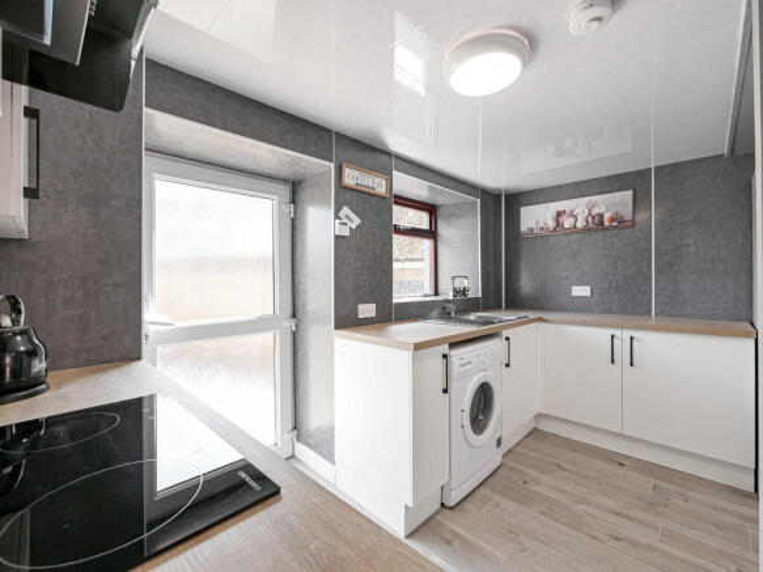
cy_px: 286
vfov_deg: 85.7
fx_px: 309
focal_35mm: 14
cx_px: 382
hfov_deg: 102.1
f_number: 4
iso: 250
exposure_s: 1/60
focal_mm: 7
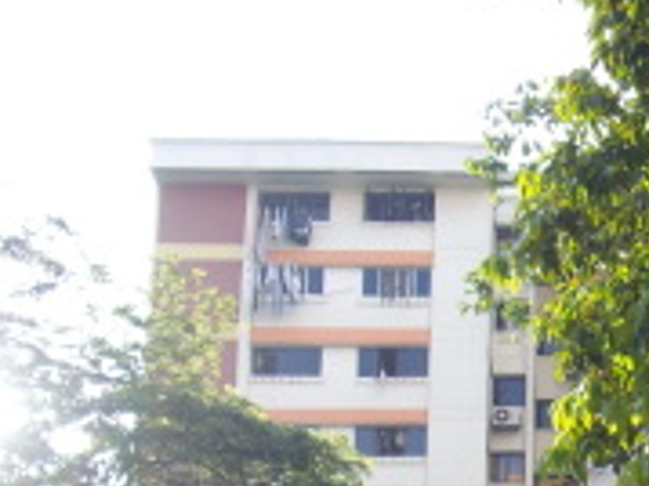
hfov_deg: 16.3
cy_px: 613
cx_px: 848
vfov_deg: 12.6
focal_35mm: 114
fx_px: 2136
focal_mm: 6.2
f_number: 2.8
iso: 80
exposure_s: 1/250
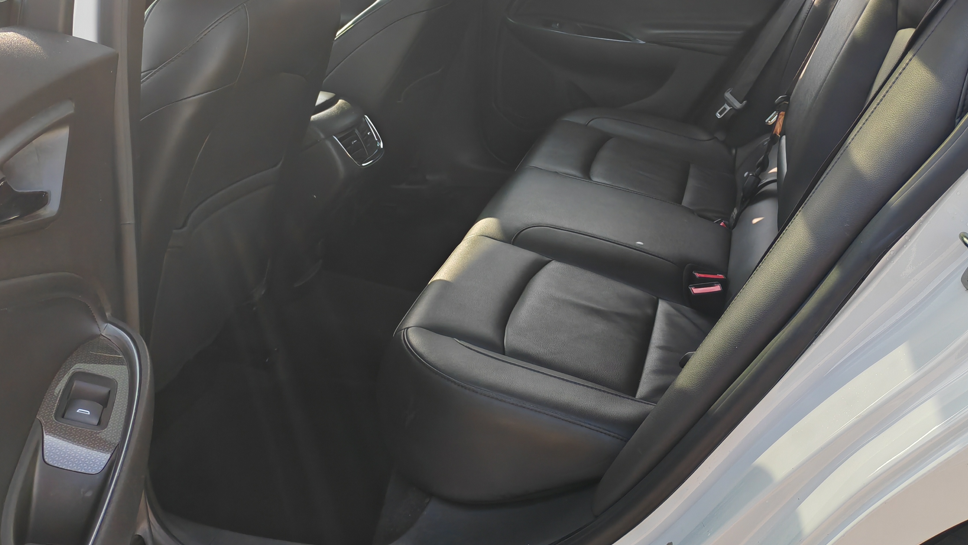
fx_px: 1052
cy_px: 131
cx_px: 492
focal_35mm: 41
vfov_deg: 28.5
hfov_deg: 49.4
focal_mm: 6.12
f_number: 1.9
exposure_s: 1/500
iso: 50
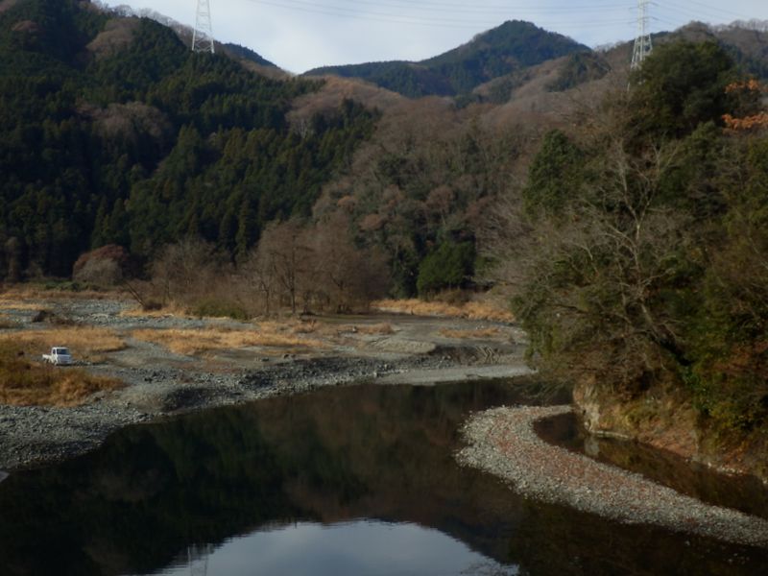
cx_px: 384
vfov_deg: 28.6
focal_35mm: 51
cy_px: 288
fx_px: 1131
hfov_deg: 37.5
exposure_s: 1/400
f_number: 4.4
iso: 80
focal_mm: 9.1
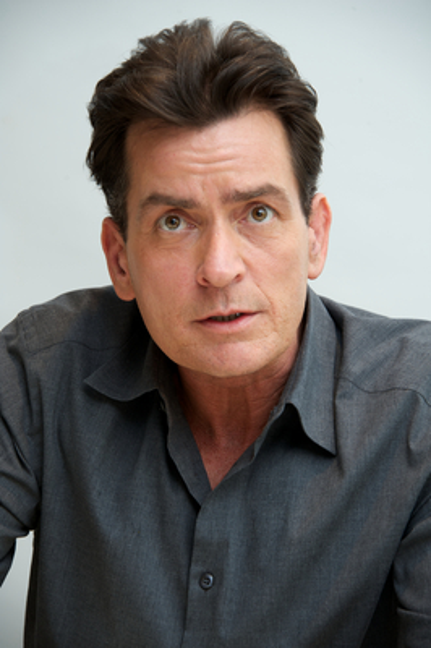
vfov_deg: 11.4
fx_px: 3238
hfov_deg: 7.6
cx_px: 216
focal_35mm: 180
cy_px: 324
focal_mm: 180
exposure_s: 1/60
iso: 400
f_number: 7.1
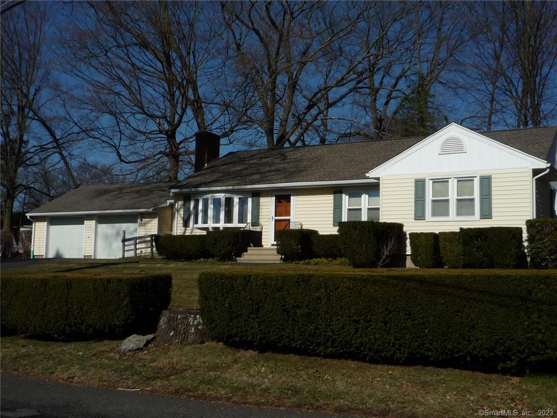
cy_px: 209
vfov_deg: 34.3
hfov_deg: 44.8
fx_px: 676
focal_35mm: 42
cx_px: 278
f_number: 7.1
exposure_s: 1/800
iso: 100
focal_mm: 4.4
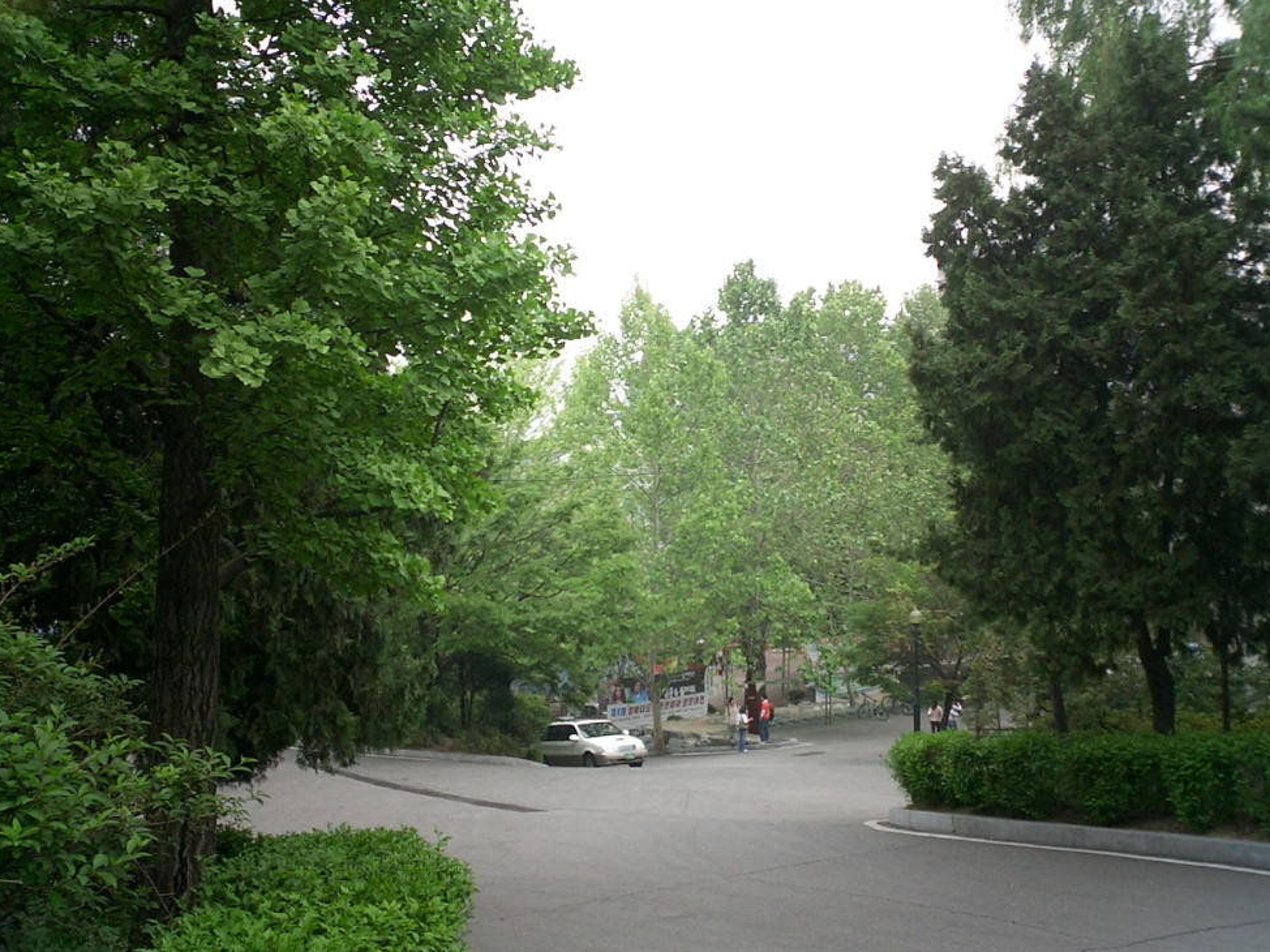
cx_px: 644
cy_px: 466
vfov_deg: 37.7
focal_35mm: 38
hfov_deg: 49.0
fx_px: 1394
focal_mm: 5.6
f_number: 3.5
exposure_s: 1/200
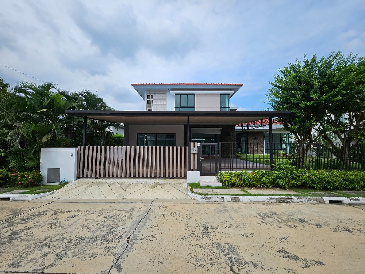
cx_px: 182
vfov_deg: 89.9
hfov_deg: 106.2
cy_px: 137
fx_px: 137
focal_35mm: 13
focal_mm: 1.74
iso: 32
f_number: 2.2
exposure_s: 1/1529
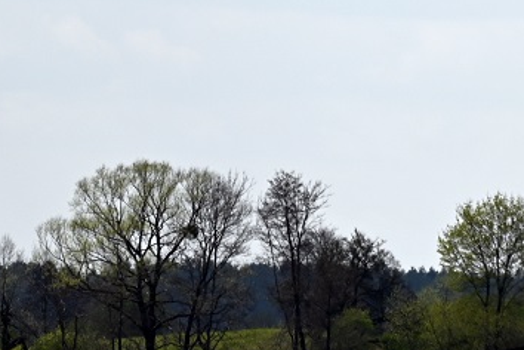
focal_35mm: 1271
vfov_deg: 1.1
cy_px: 47
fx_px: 18499
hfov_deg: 1.6
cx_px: 453
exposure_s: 1/1000
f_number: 5.6
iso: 100
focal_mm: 300
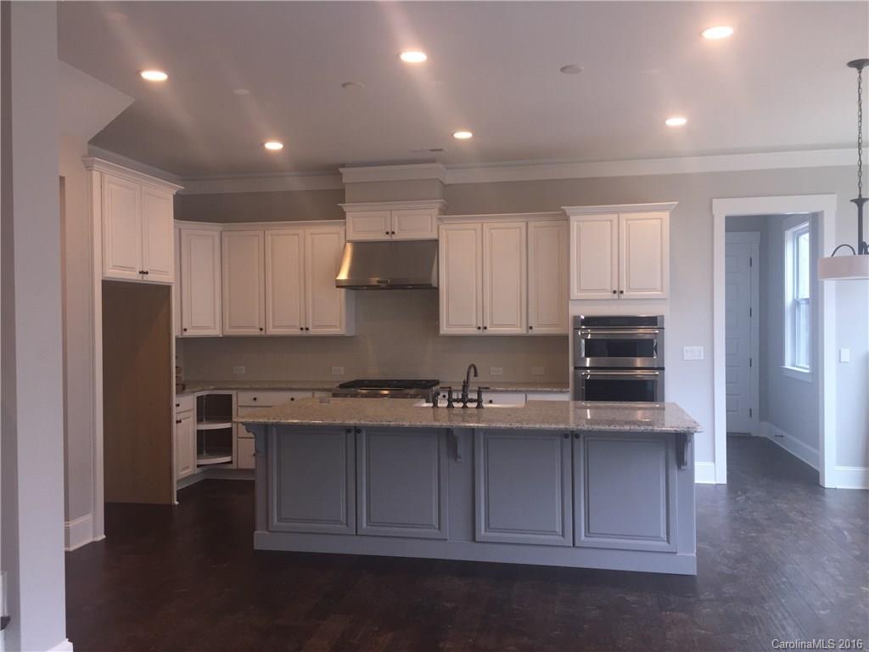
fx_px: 728
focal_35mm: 29
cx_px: 434
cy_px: 326
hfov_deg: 61.7
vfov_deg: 48.2
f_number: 2.2
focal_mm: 4.15
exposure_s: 1/30
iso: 50
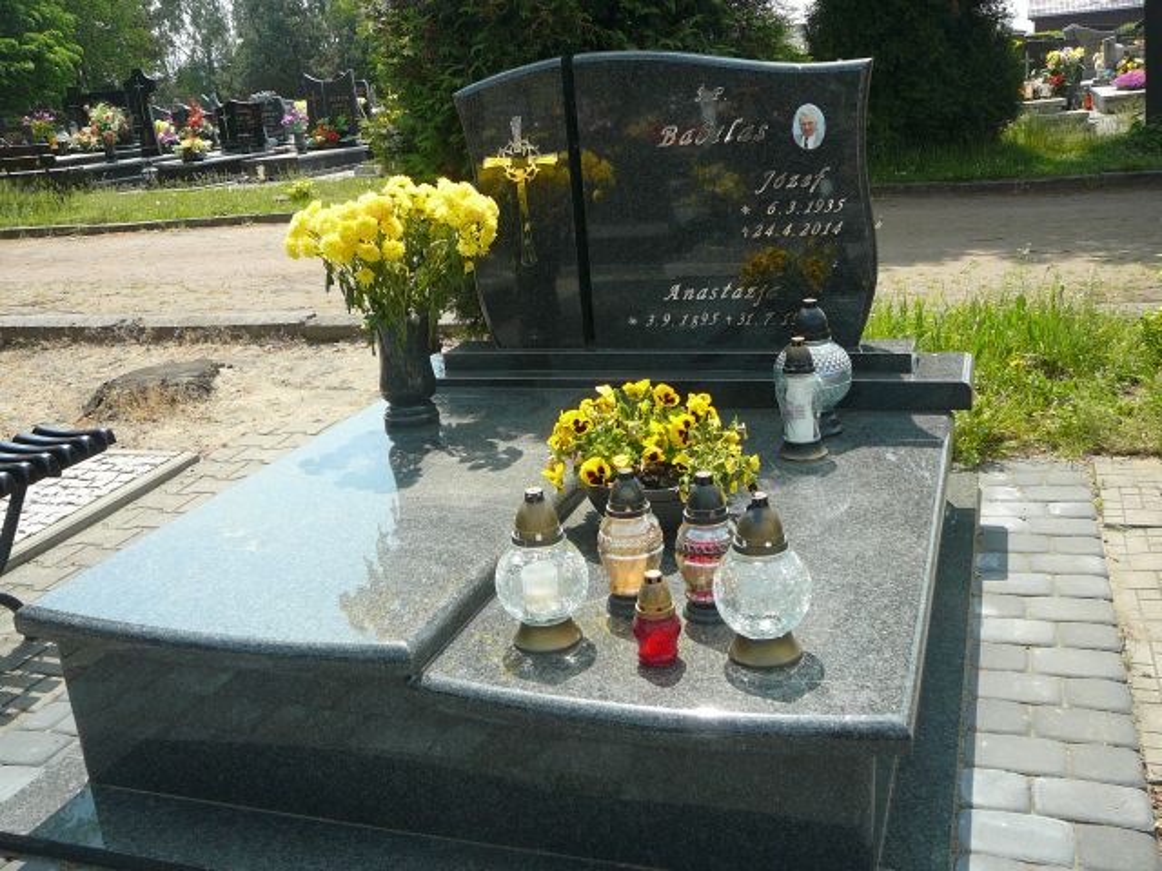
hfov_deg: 52.6
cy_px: 436
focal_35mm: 35
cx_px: 581
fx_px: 1175
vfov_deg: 40.7
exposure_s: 1/640
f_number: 2.8
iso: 80
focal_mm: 5.2
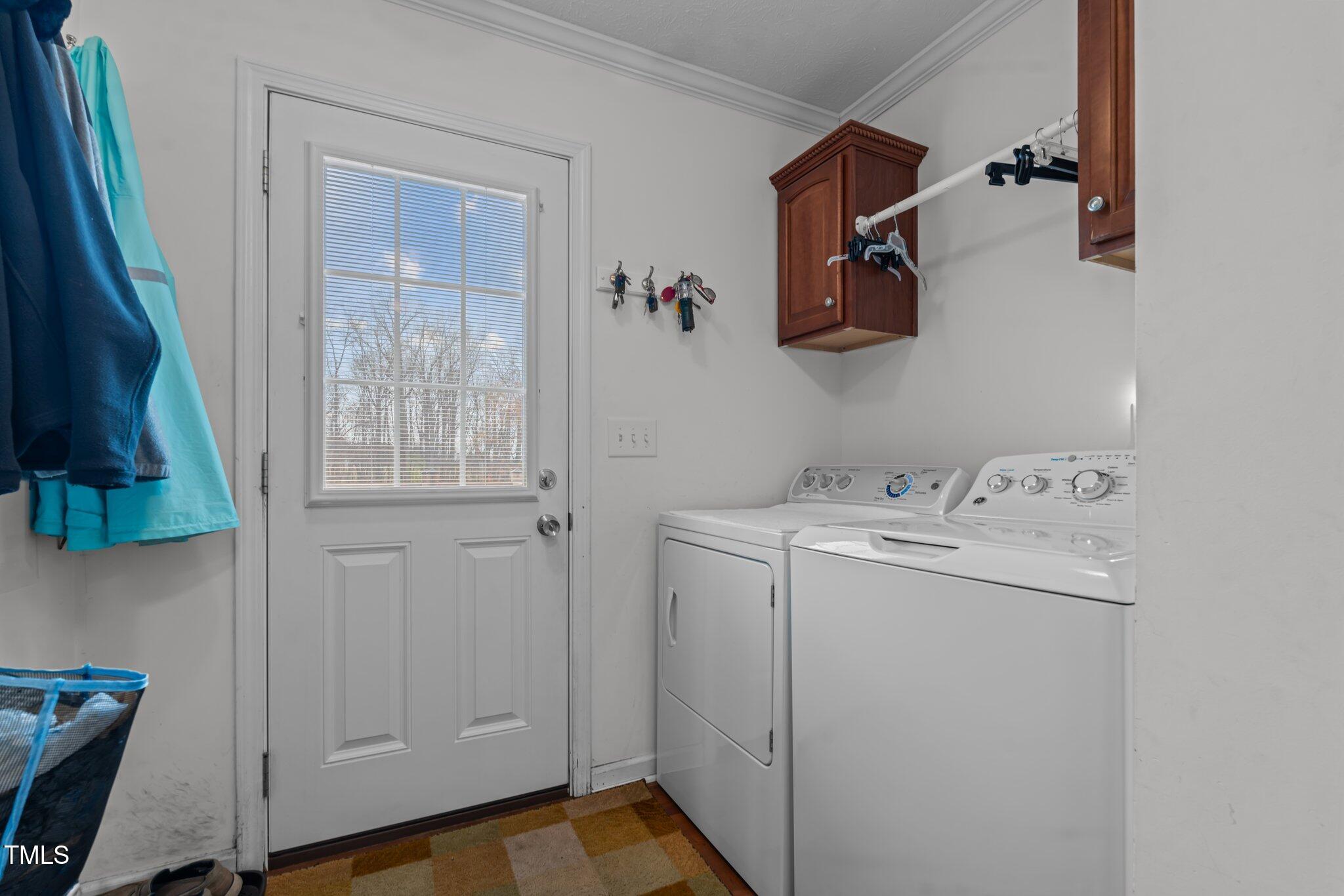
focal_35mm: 16
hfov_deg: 96.7
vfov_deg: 73.8
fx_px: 597
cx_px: 672
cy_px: 448
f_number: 8
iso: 250
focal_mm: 16
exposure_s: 1/4
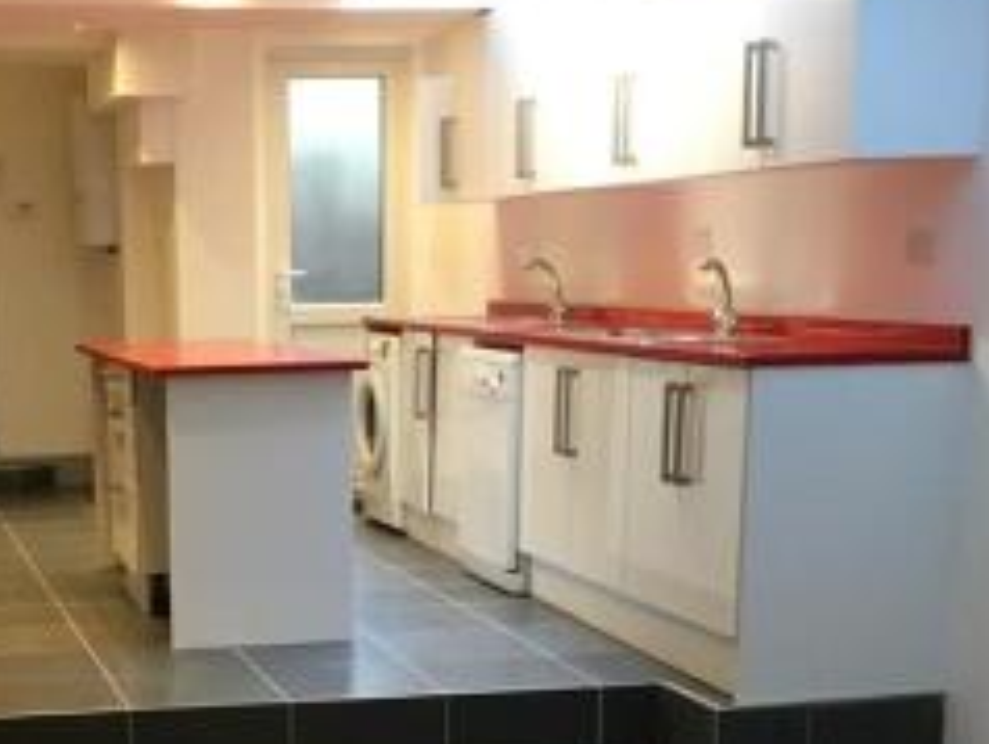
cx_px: 189
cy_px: 713
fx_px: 2031
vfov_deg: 20.2
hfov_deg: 26.8
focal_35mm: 71
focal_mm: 4.15
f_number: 2.2
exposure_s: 1/33
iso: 160
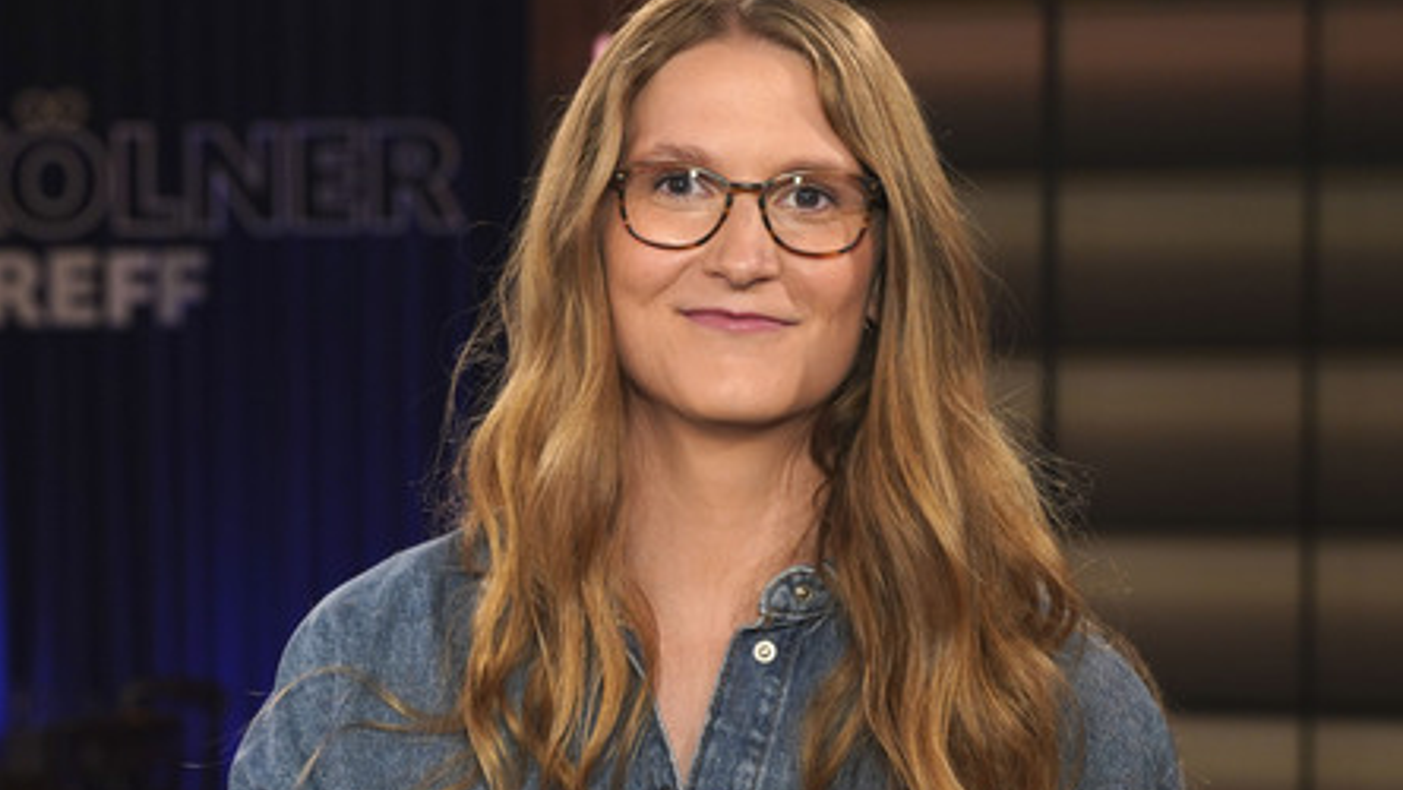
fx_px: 2530
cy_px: 373
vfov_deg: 17.7
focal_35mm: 68
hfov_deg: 31.0
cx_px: 709
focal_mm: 64
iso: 1600
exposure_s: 1/200
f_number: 5
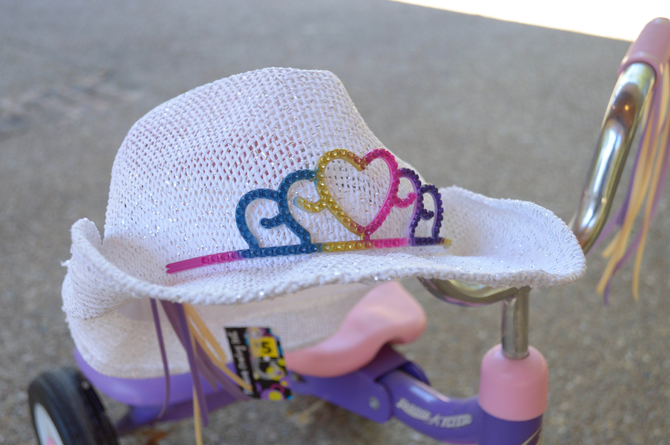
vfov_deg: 32.6
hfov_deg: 47.4
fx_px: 762
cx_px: 321
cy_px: 230
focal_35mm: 41
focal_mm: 26
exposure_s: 1/40
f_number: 4.2
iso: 100
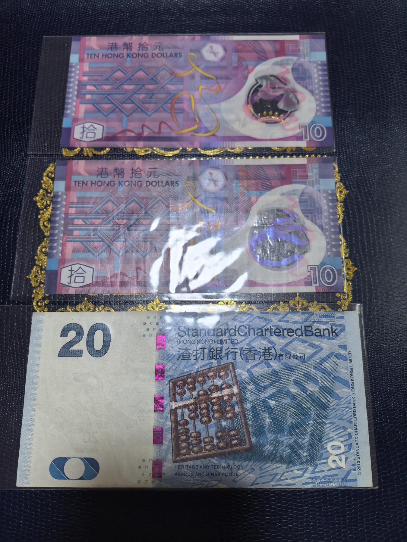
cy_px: 271
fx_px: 376
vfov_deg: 71.6
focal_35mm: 24
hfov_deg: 56.8
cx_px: 204
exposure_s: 1/100
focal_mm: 5.75
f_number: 2
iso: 200
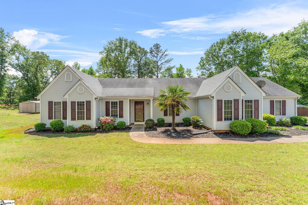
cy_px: 102
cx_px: 154
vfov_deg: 81.2
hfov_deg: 104.3
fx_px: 120
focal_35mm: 14
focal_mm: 14
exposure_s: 1/200
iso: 80
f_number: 6.3
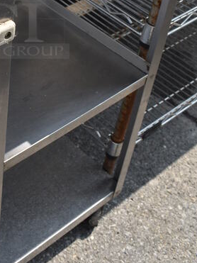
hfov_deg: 21.9
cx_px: -9
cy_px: 22
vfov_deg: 29.0
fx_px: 486
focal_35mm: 64
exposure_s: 1/500
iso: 200
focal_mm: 18
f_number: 8
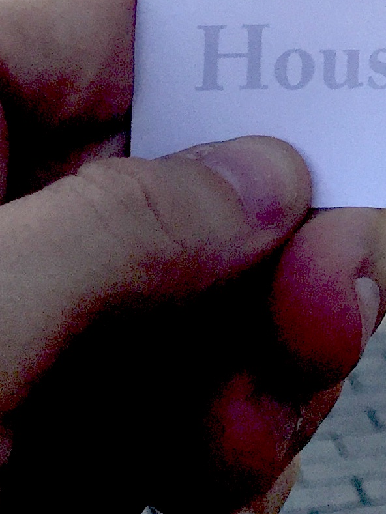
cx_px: 777
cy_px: -415
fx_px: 1784
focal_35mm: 120
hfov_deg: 11.2
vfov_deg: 14.4
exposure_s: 1/2326
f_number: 2.2
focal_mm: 4.15
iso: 32
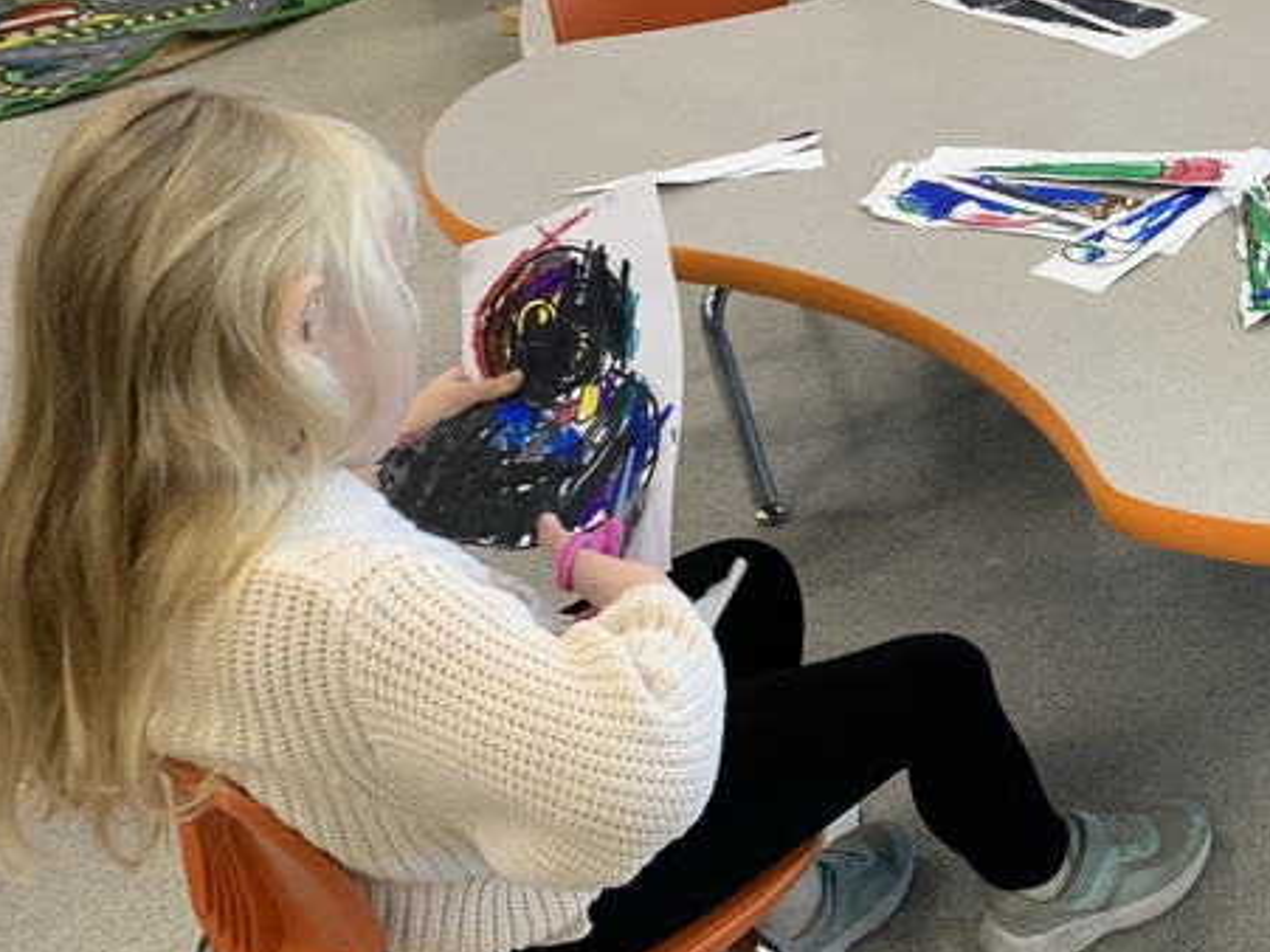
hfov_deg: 29.2
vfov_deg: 24.3
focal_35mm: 59
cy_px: 149
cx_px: 1431
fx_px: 2164
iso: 100
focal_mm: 4.25
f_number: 1.8
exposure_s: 1/82
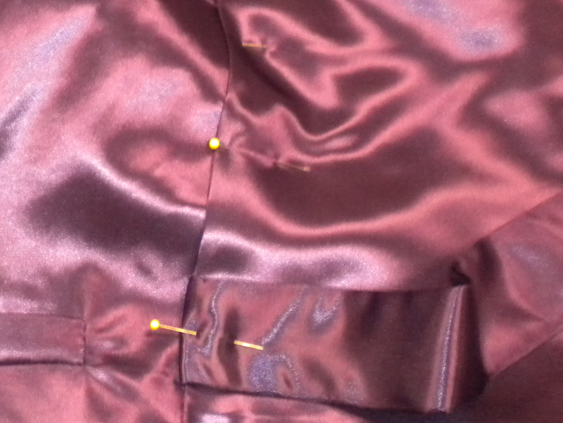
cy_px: 198
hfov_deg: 24.5
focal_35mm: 77
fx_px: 1253
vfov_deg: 19.1
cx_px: 43
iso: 400
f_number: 3.1
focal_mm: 6.3
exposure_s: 1/30
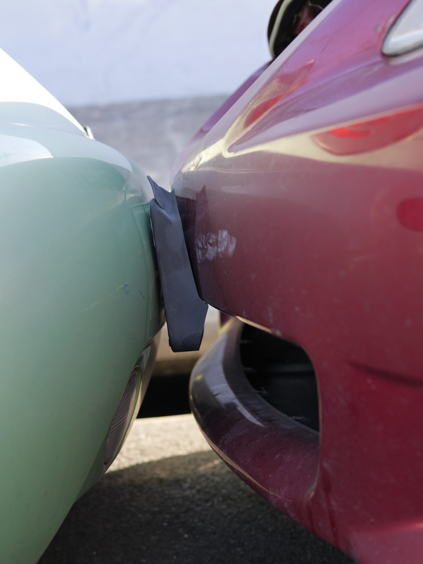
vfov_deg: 38.2
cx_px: 212
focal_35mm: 50
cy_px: 282
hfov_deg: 29.1
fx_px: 815
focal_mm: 25
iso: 200
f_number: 2.5
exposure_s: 1/320
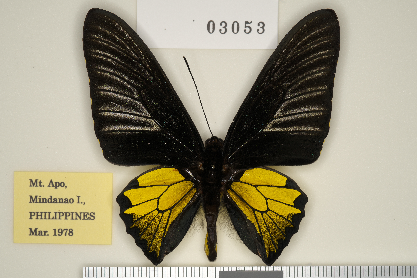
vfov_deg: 16.3
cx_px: 211
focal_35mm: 84
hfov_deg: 24.2
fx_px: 973
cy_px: 155
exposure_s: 1
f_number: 11
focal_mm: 50
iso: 100
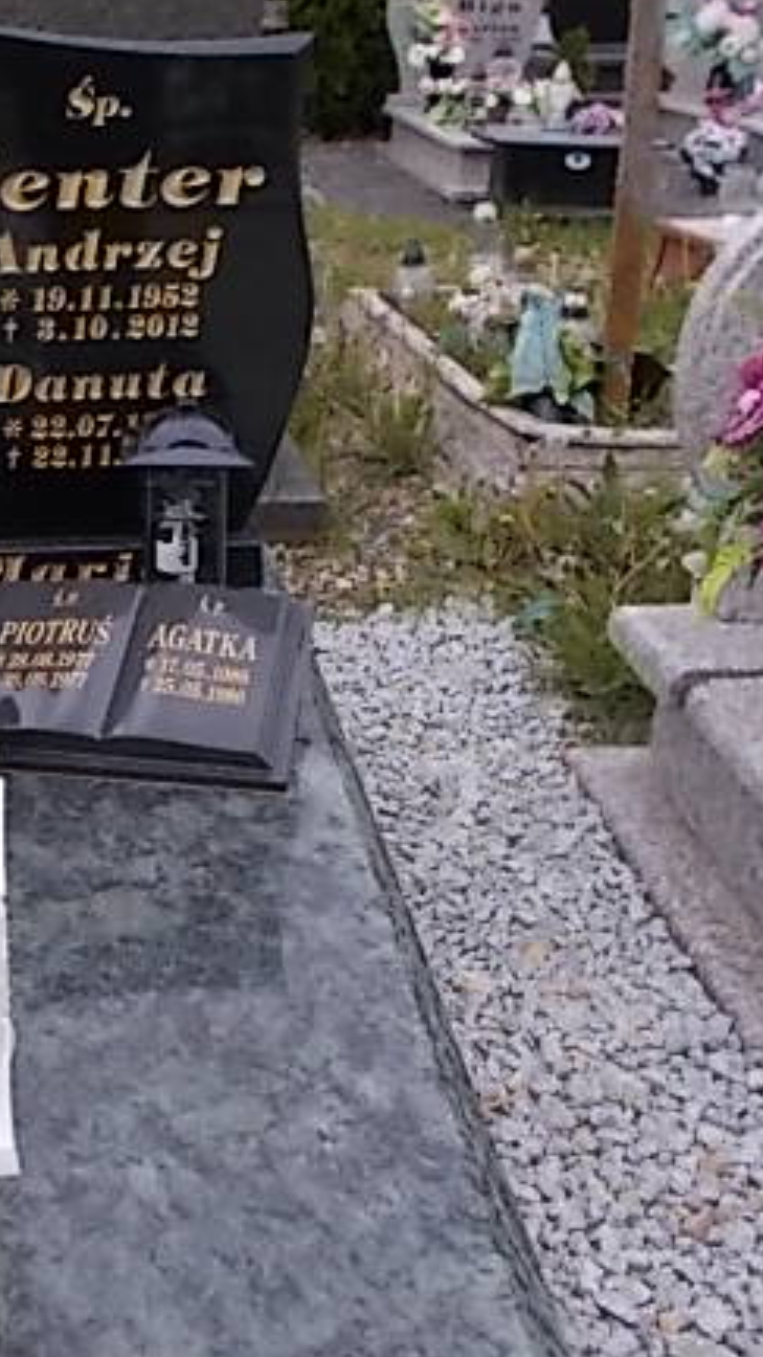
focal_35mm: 42
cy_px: 666
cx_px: 138
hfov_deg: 27.7
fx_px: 1511
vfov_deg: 48.4
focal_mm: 4.6
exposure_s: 1/400
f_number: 3.2
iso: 80
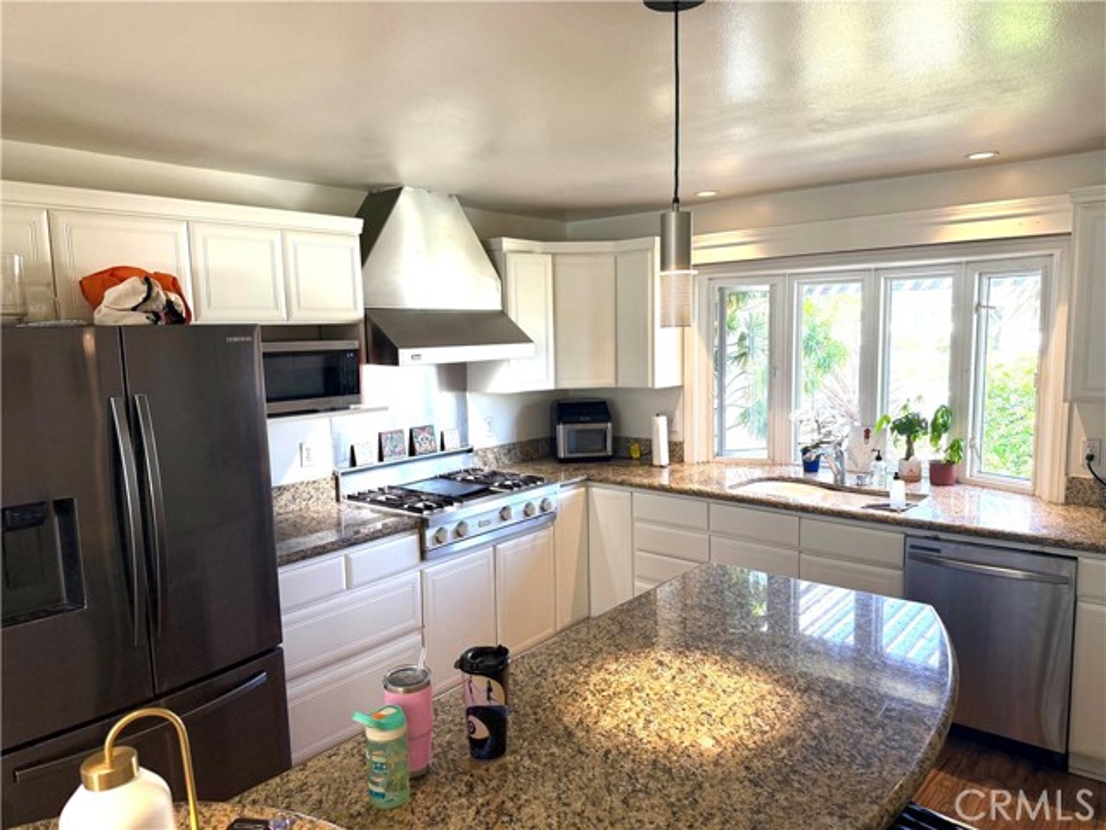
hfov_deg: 71.6
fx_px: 767
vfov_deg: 56.8
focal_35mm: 24
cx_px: 553
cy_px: 415
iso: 200
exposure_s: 1/237
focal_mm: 6.76
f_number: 1.78
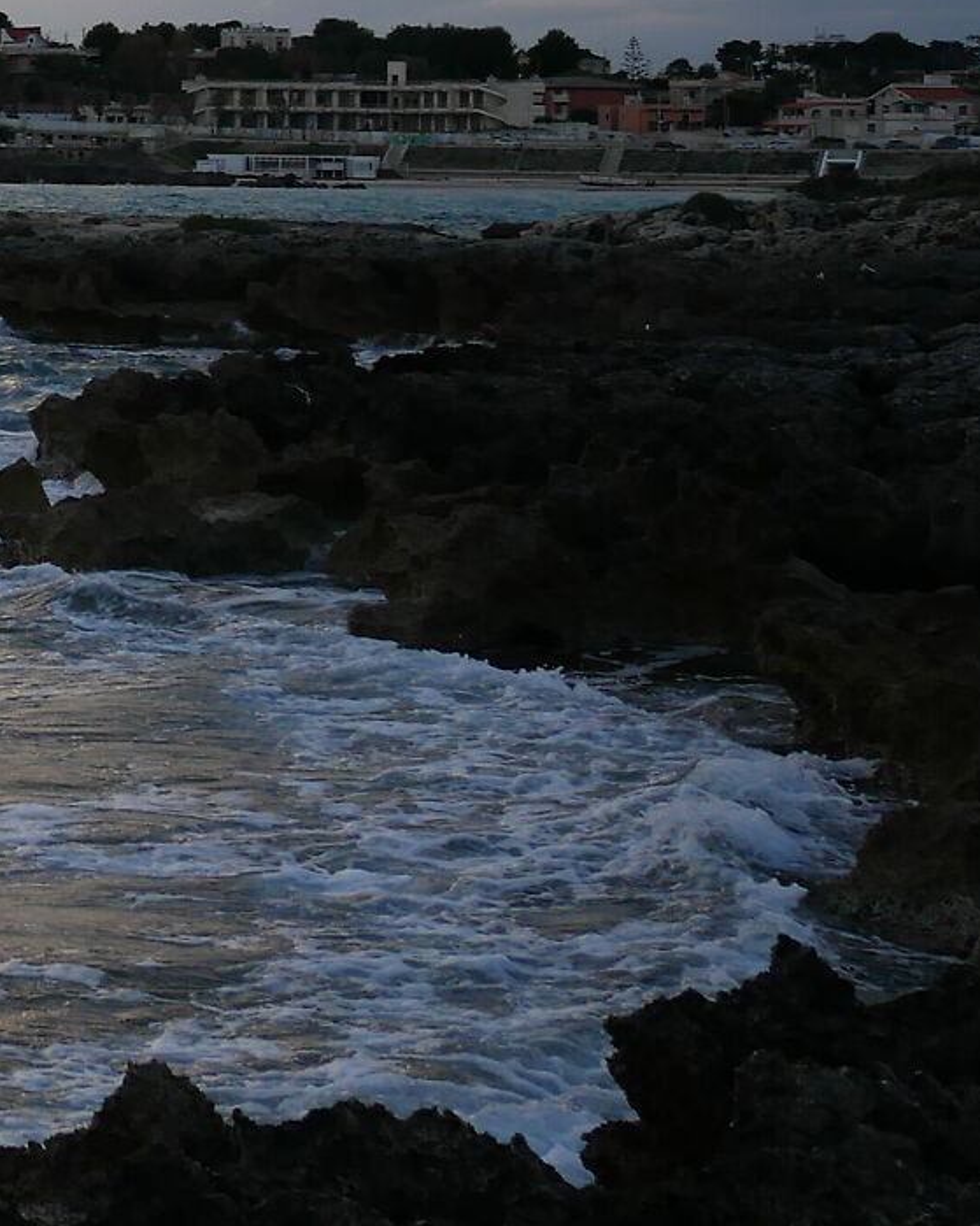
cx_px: -929
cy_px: 18
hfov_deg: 12.1
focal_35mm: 114
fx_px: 4134
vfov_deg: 16.5
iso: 200
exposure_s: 1/320
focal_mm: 17
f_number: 4
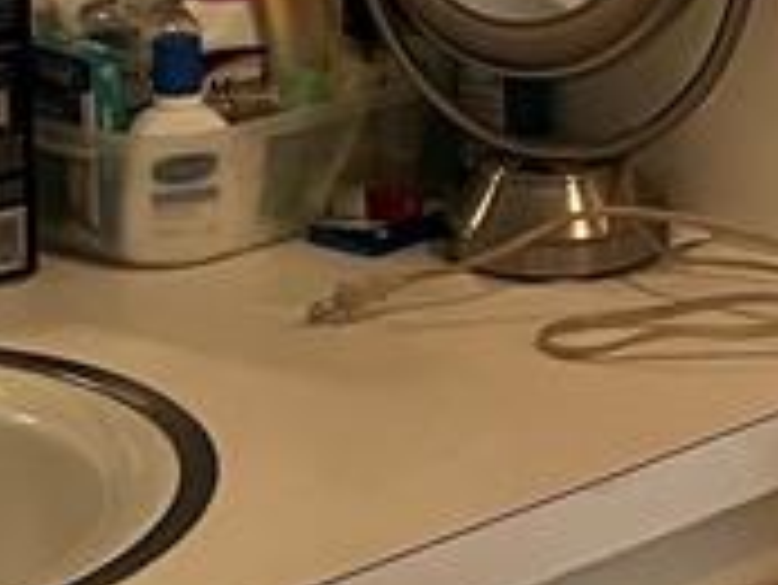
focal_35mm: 154
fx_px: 3464
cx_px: 423
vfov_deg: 9.2
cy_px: -432
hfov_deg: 12.8
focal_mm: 5.7
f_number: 1.5
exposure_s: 1/40
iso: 400
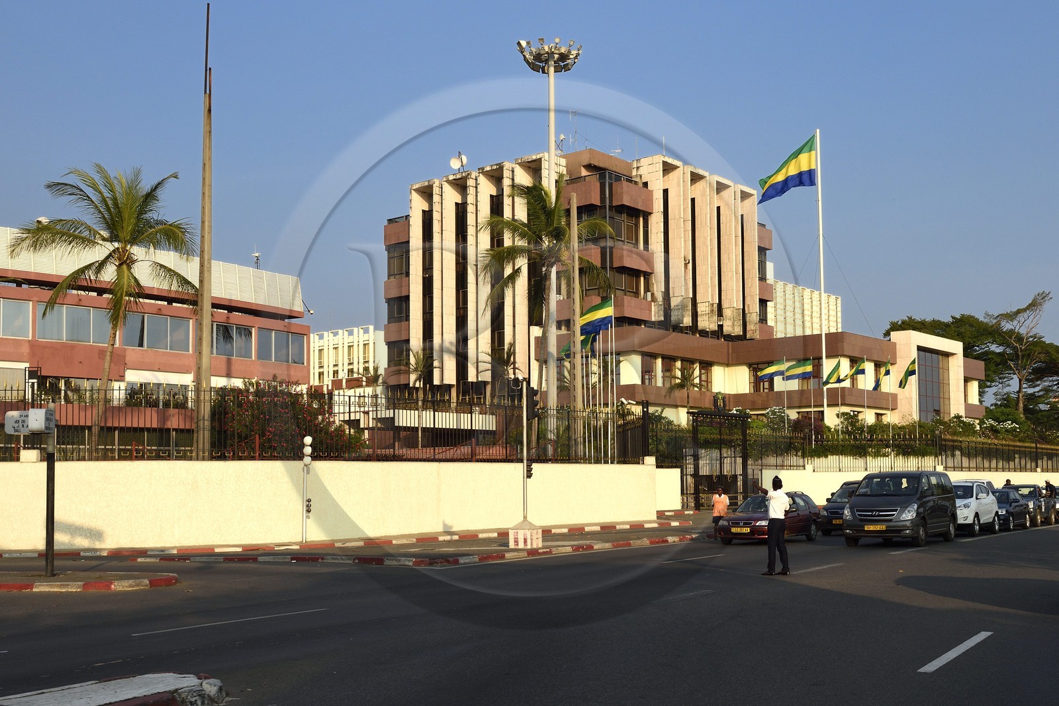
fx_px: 941
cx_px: 530
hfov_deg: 58.7
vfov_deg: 41.1
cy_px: 353
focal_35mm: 32
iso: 800
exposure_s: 1/1250
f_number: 9
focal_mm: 32
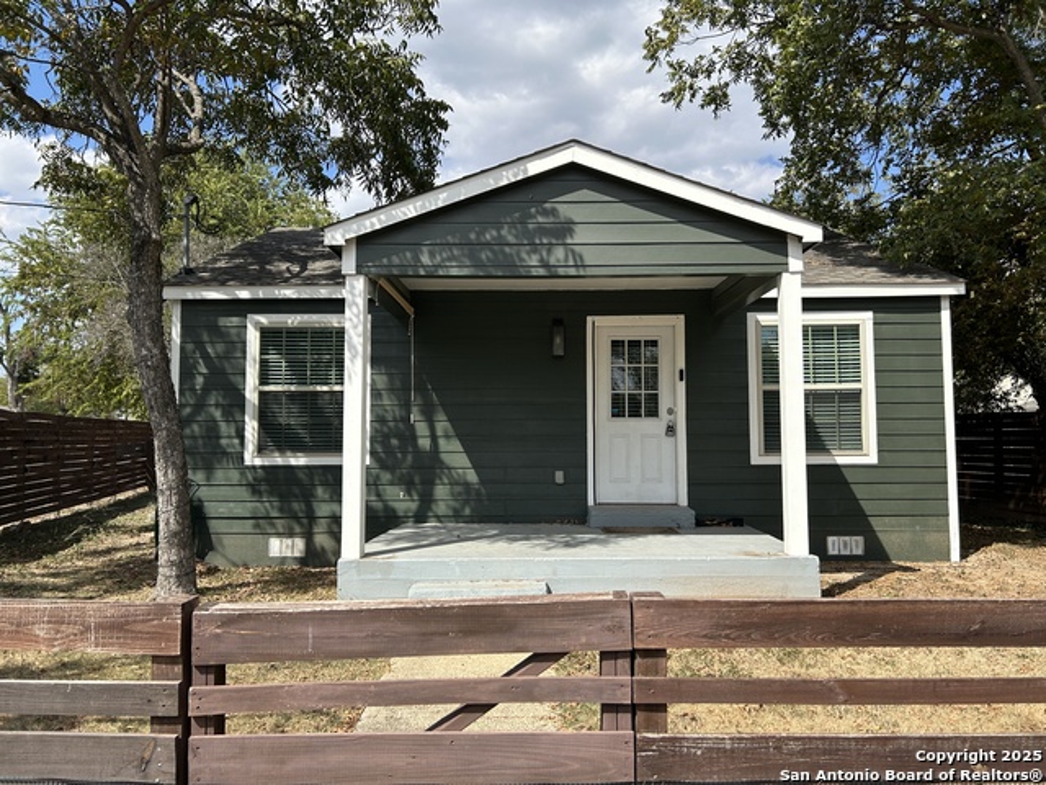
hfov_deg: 67.3
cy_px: 392
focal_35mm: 26
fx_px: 786
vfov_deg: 53.1
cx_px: 523
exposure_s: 1/3571
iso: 50
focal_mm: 5.7
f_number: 1.5
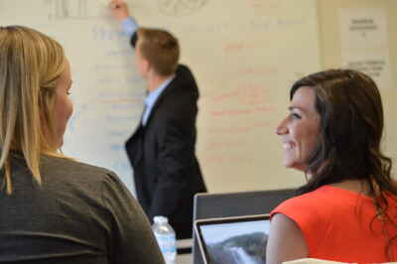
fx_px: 909
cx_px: 198
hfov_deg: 24.6
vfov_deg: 16.5
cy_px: 132
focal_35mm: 82
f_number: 4.5
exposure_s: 1/100
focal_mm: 55
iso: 1400
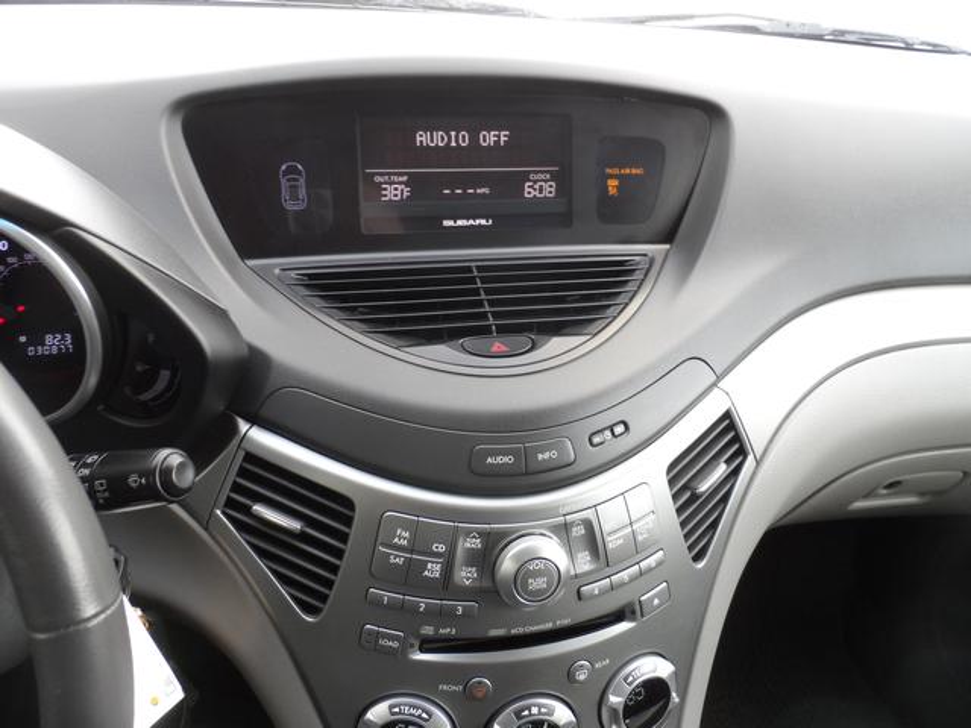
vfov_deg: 56.8
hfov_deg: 71.6
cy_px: 364
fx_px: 673
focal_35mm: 24
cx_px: 486
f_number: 3.2
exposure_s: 1/30
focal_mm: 4
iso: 100
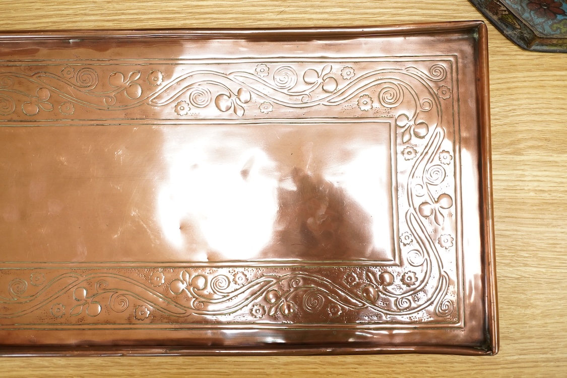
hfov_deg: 43.6
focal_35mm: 45
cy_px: 189
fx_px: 709
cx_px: 284
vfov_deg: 29.9
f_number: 7.1
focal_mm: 30
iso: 2000
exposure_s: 1/125
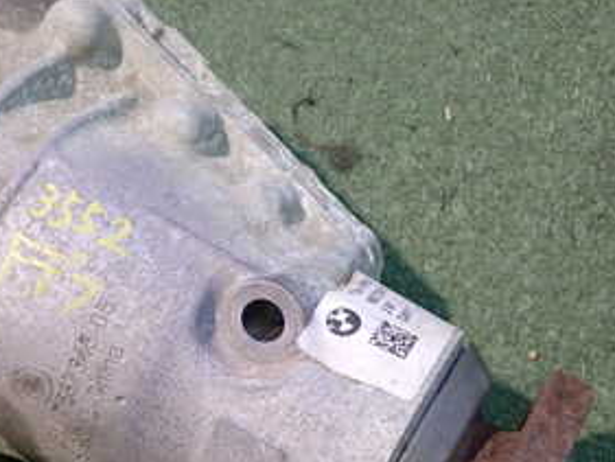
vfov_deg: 22.9
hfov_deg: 29.4
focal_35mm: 64
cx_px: 98
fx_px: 1138
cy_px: 276
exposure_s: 1/30
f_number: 2.3
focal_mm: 5.4
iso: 400
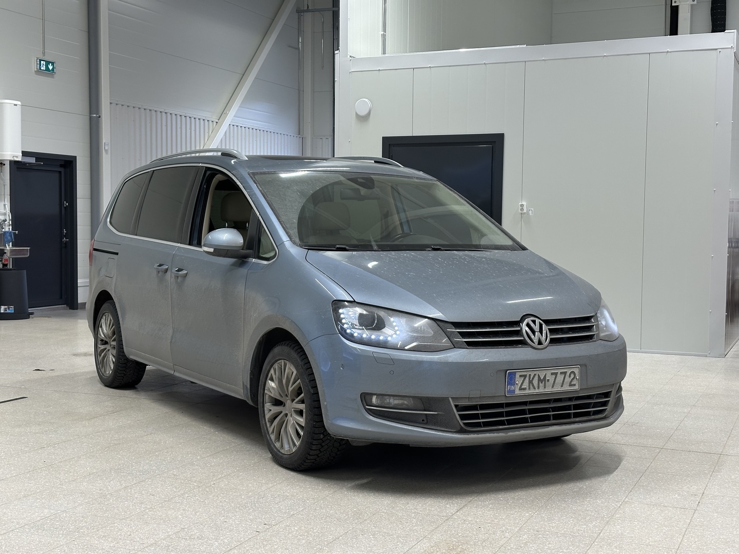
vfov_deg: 30.3
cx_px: 370
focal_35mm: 48
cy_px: 277
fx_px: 1025
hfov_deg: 39.7
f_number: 1.78
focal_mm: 6.86
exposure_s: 1/123
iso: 125
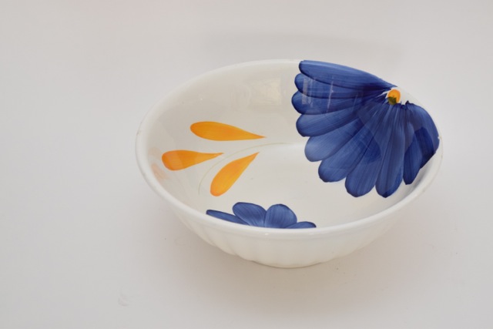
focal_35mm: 69
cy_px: 164
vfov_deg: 19.7
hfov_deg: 29.2
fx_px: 945
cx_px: 246
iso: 1600
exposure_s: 1/125
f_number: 5.6
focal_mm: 46
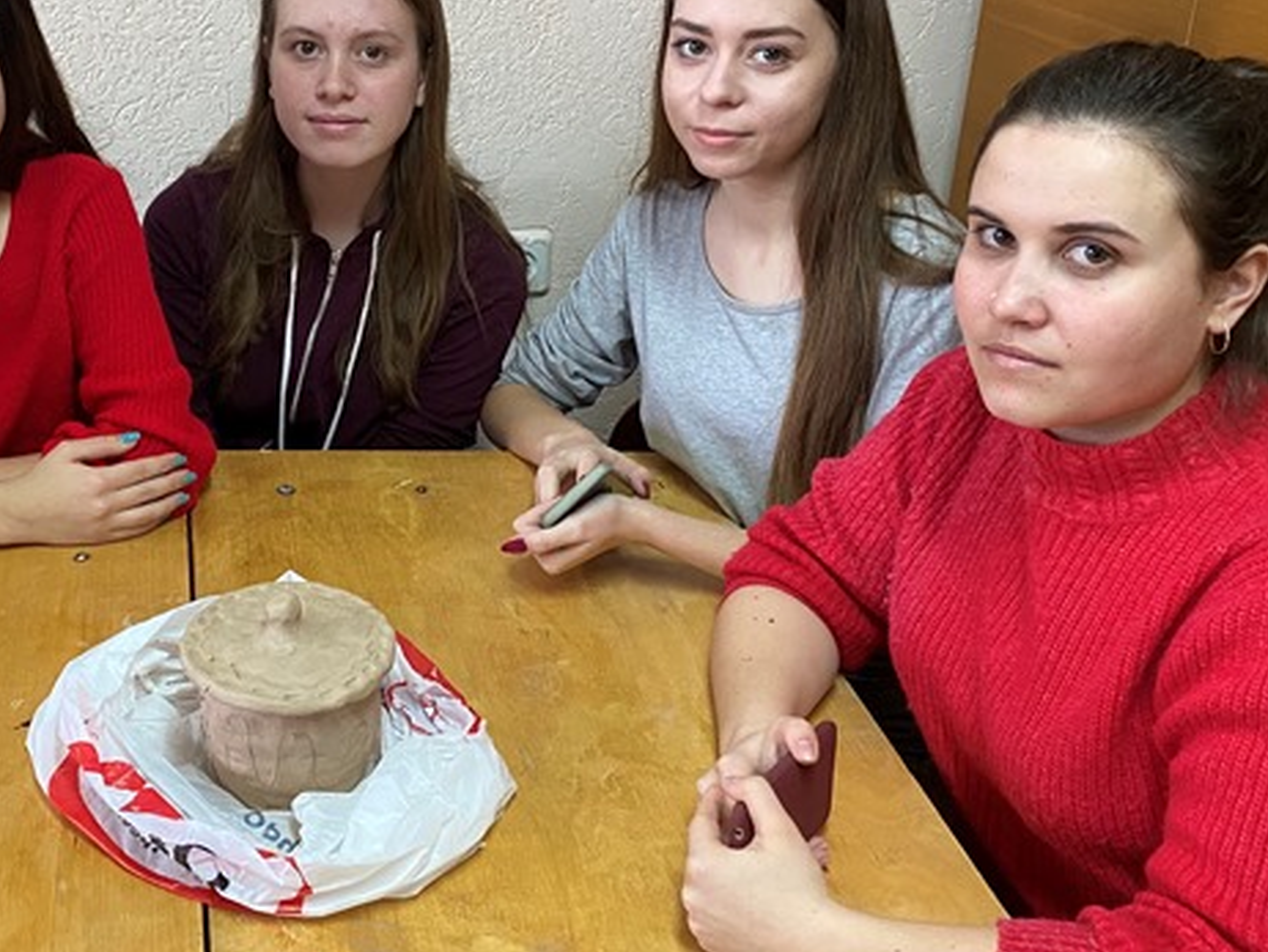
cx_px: 318
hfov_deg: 40.9
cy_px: 417
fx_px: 1649
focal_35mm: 45
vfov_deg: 32.2
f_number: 1.8
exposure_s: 1/50
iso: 250
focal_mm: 4.25
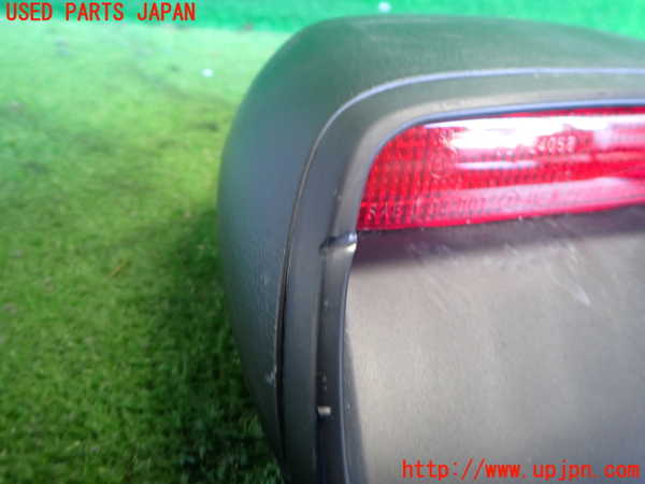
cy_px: 242
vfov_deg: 54.9
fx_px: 466
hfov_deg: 69.4
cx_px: 322
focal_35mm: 25
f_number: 2
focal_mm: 4.5
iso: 400
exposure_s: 1/30
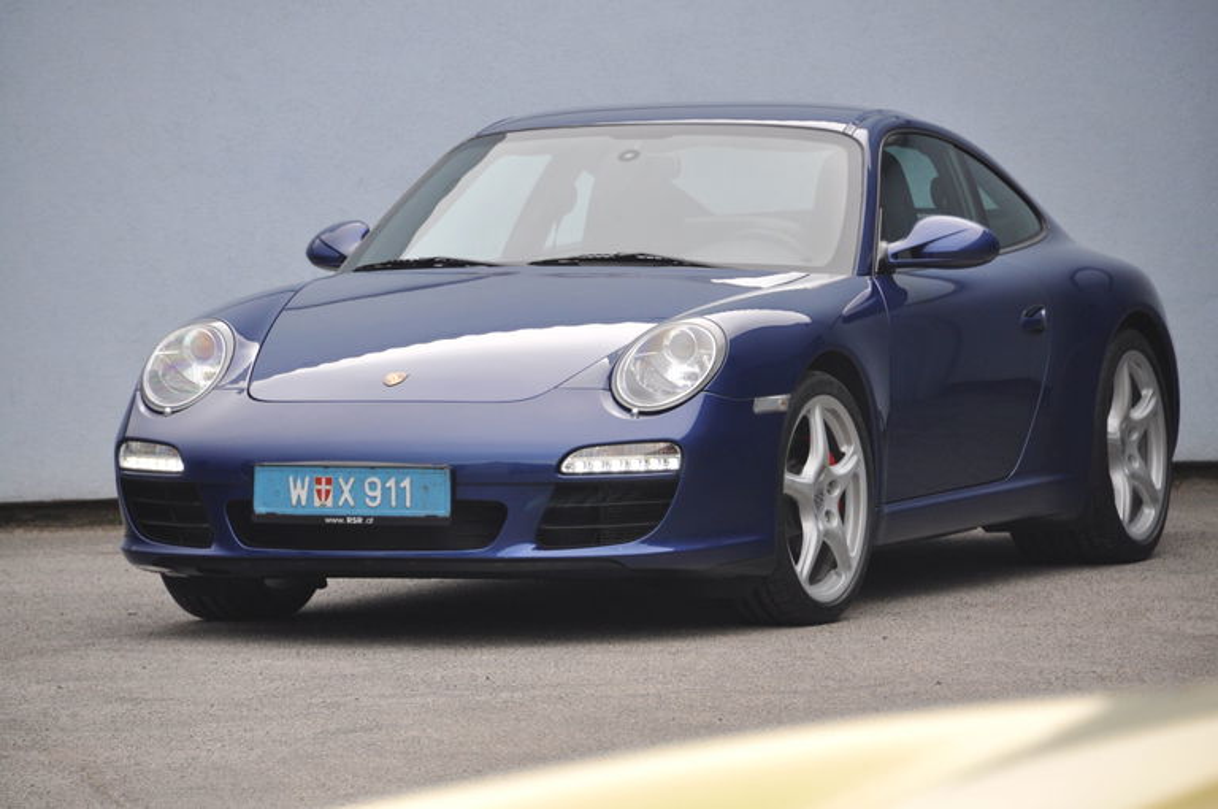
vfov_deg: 5.4
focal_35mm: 255
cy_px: 404
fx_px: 8616
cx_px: 609
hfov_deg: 8.1
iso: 500
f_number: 6
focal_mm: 170
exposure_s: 1/250
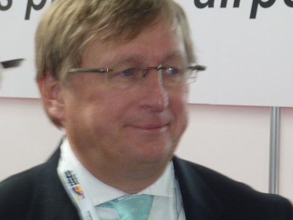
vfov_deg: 6.1
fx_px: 2065
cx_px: 179
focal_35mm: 244
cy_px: 116
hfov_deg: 8.1
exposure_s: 1/40
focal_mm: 15.8
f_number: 4.3
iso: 160
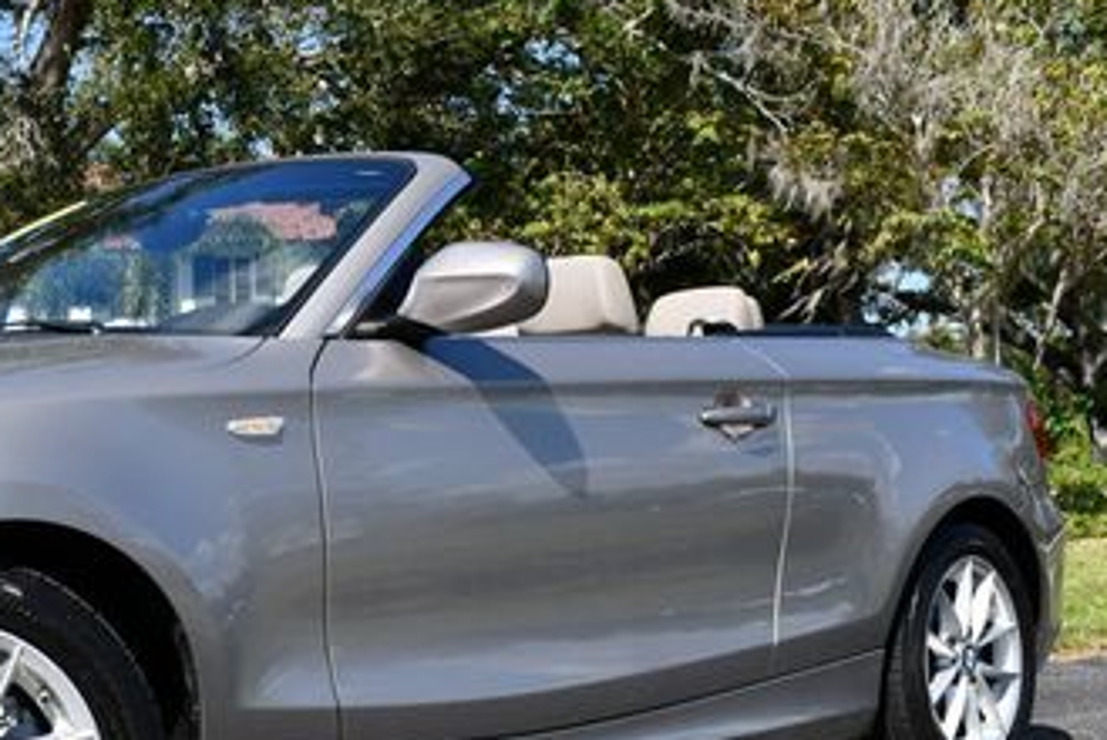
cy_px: 397
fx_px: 2154
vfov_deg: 19.5
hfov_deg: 27.8
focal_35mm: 70
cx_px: 121
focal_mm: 18
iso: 100
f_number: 8
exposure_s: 1/250
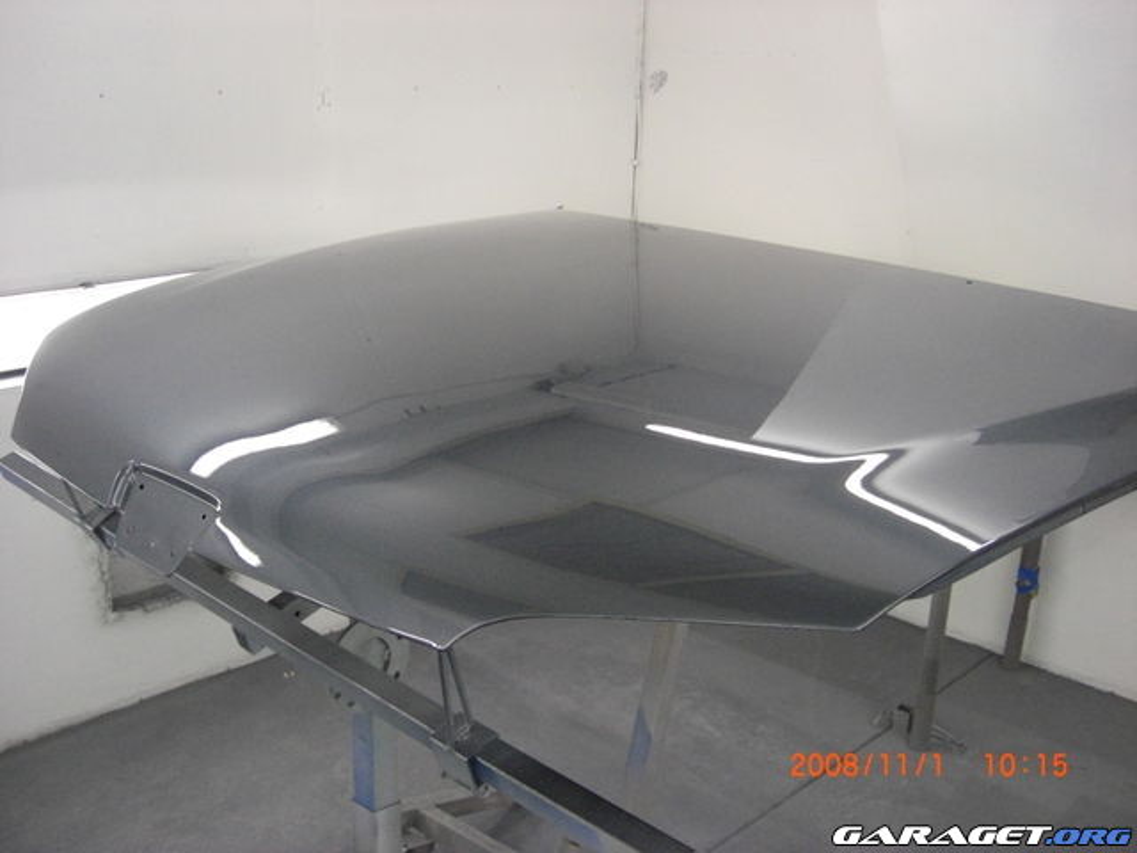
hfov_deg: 49.0
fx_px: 1248
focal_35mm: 38
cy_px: 426
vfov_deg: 37.7
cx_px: 568
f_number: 2.8
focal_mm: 7.9
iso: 800
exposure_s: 1/60
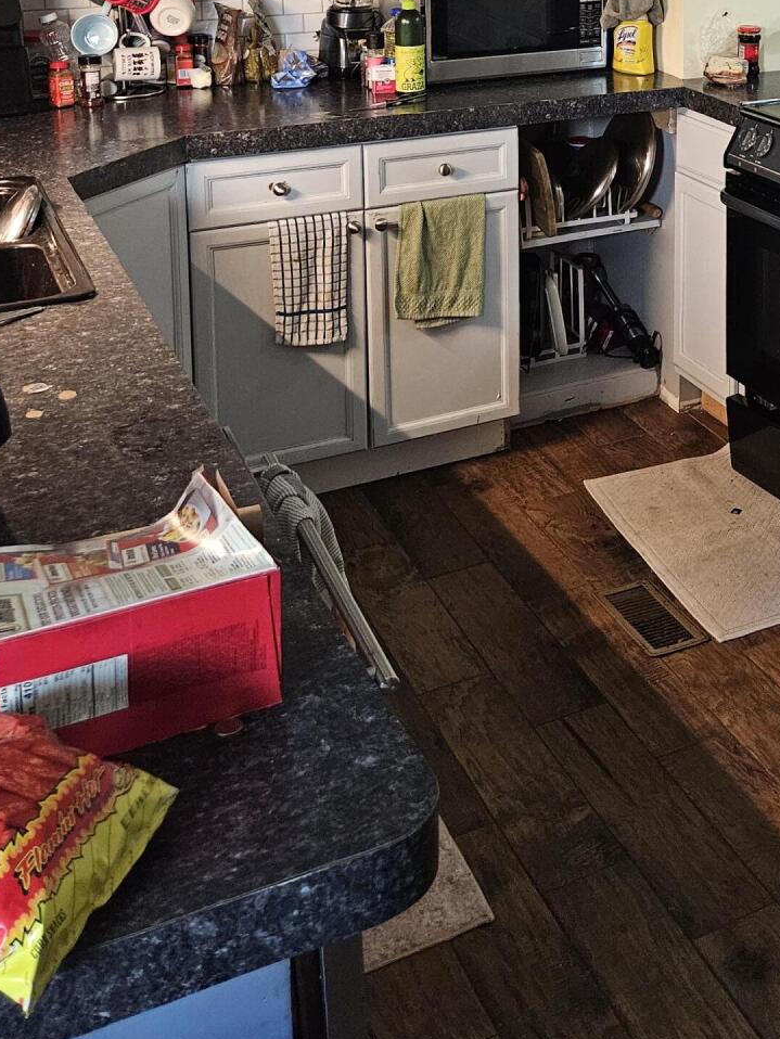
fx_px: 1441
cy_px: 36
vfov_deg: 36.3
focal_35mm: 48
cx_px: 785
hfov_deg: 28.4
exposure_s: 1/120
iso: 1000
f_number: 1.8
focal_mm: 5.4
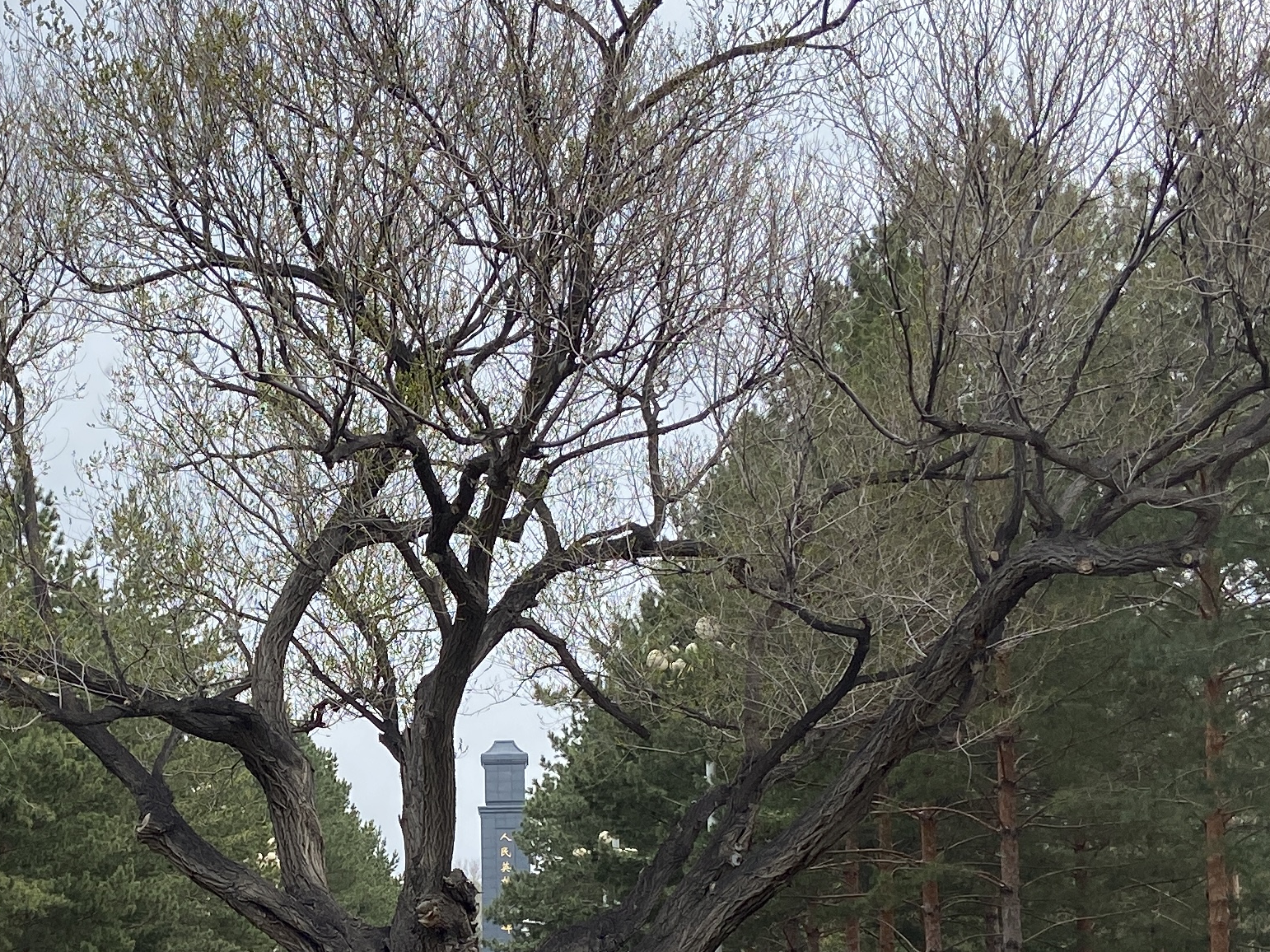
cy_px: 836
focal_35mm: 68
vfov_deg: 21.2
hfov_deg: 28.2
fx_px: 2494
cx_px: 334
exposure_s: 1/1182
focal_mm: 4.25
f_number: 1.8
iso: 32
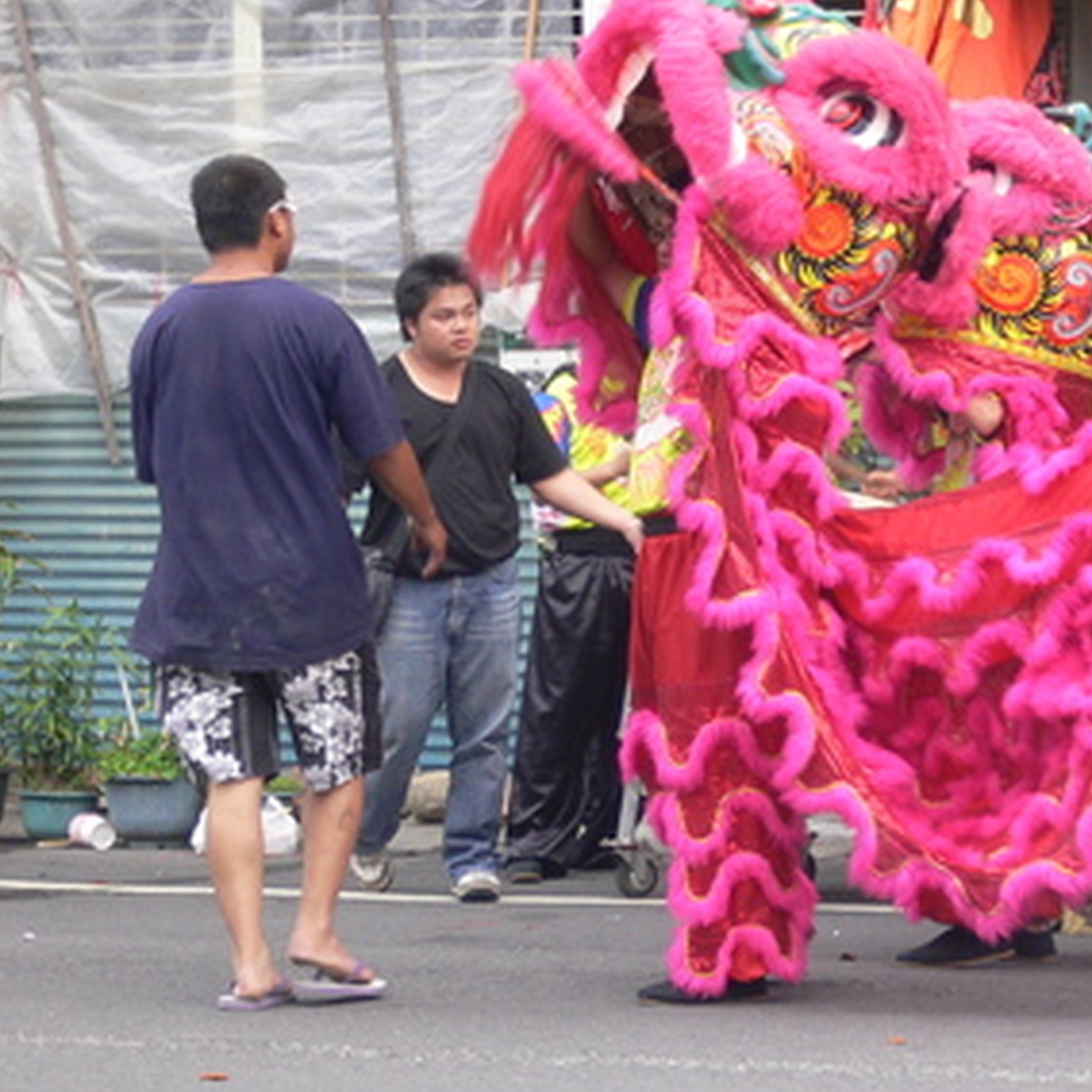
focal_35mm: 157
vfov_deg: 11.1
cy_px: 577
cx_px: 1100
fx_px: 5603
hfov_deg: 11.0
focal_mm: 14
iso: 100
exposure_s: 1/80
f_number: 4.6
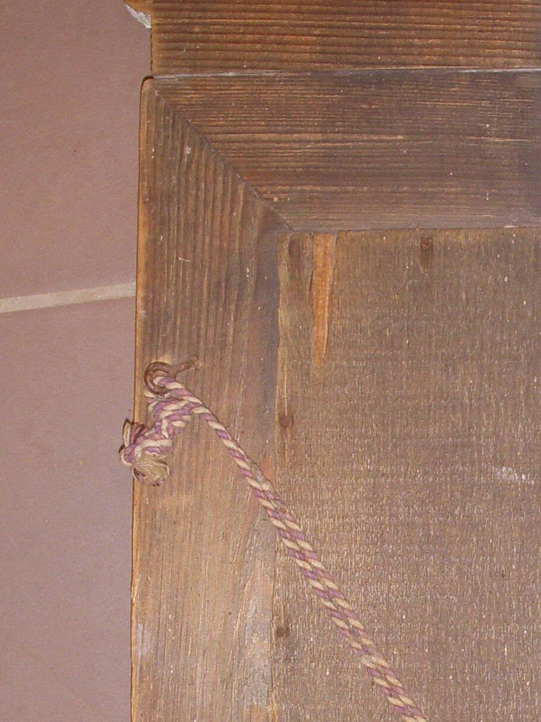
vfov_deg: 19.1
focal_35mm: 102
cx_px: 523
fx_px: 2125
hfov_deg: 14.3
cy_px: 550
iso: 100
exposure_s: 1/30
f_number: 3.3
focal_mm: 6.3
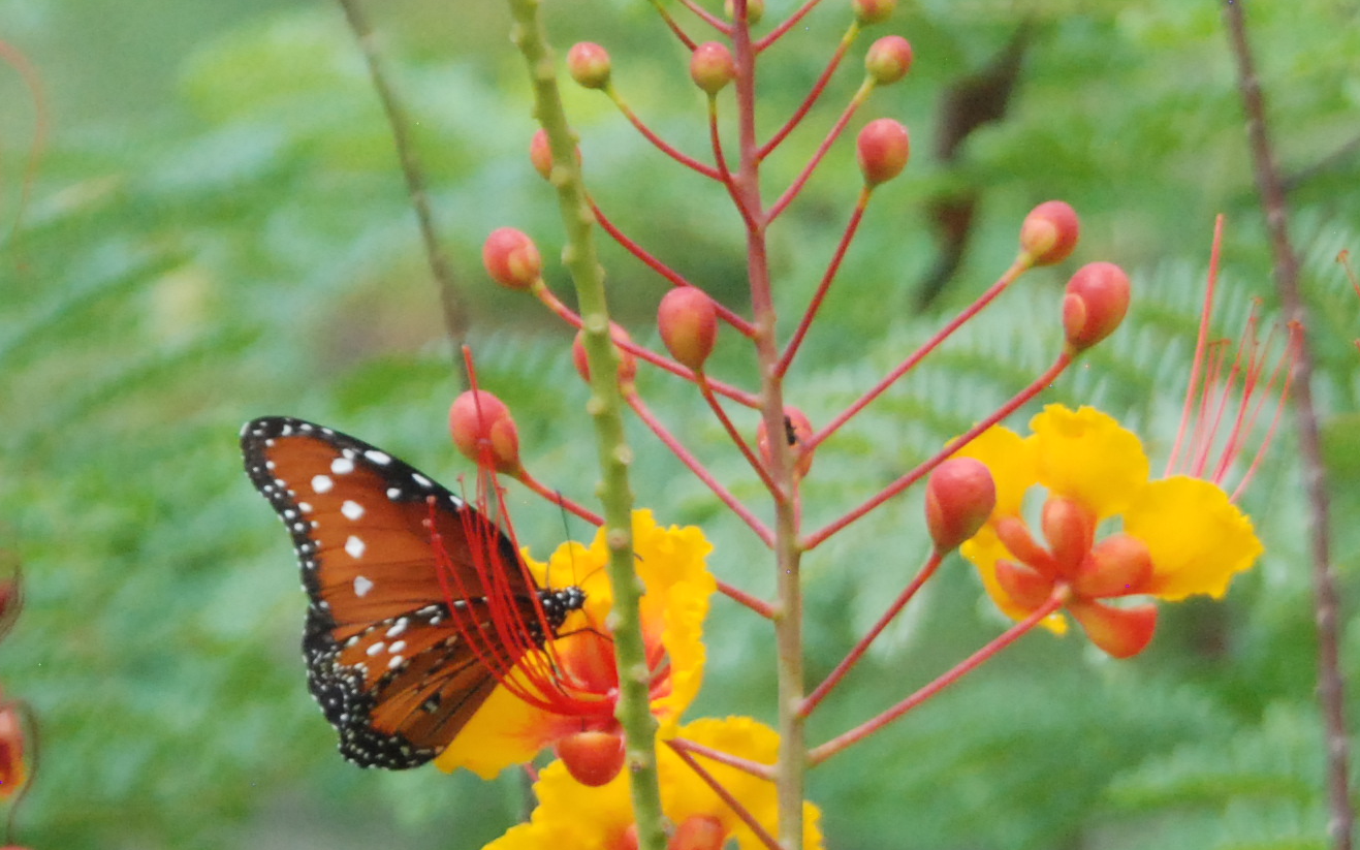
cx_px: 446
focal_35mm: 369
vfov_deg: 3.6
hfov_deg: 5.7
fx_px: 13676
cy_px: 580
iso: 1000
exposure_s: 1/1250
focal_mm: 82
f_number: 9
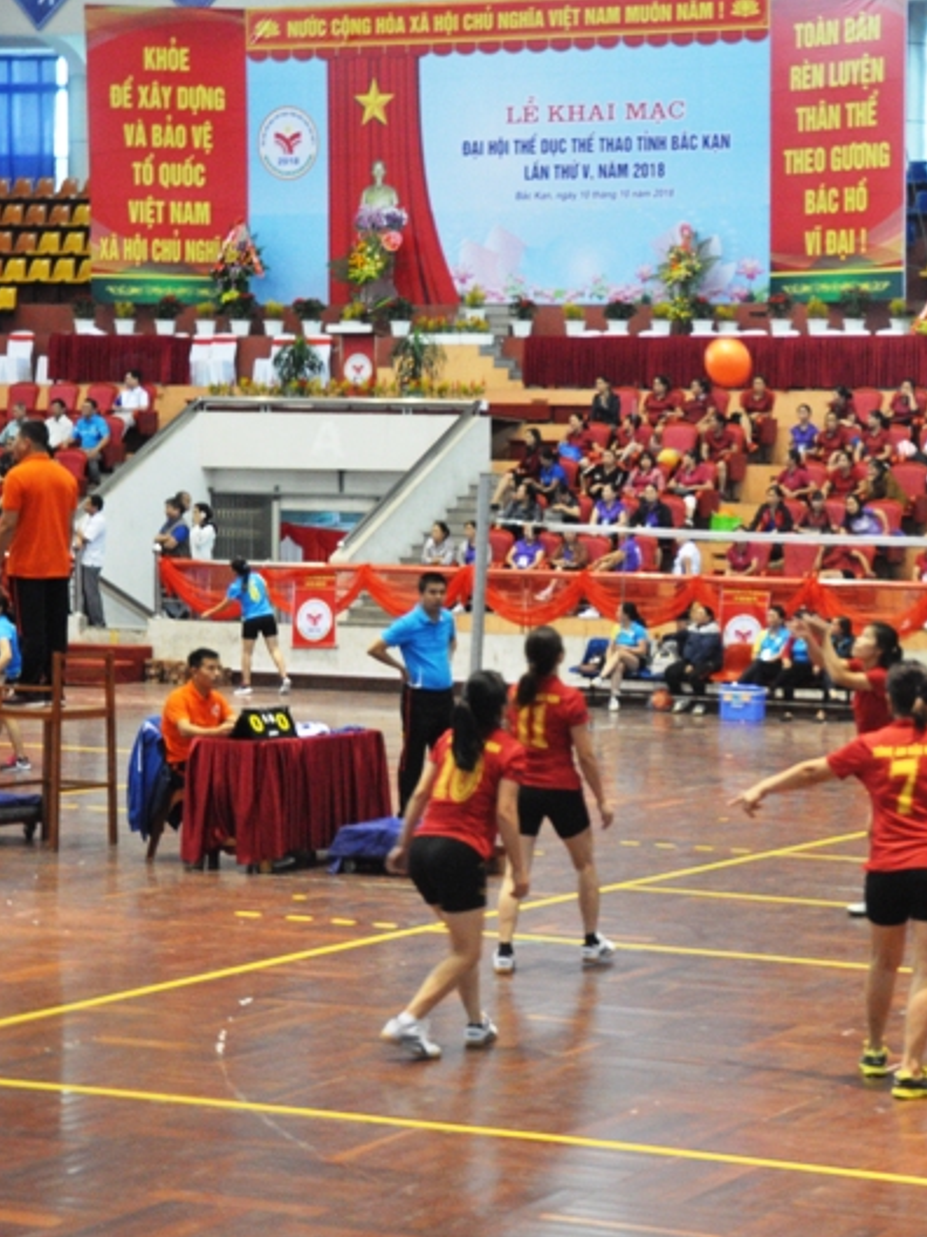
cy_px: 620
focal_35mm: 83
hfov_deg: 17.4
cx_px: 920
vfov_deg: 23.6
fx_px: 2964
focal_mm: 38
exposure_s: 1/60
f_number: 4.5
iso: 1600
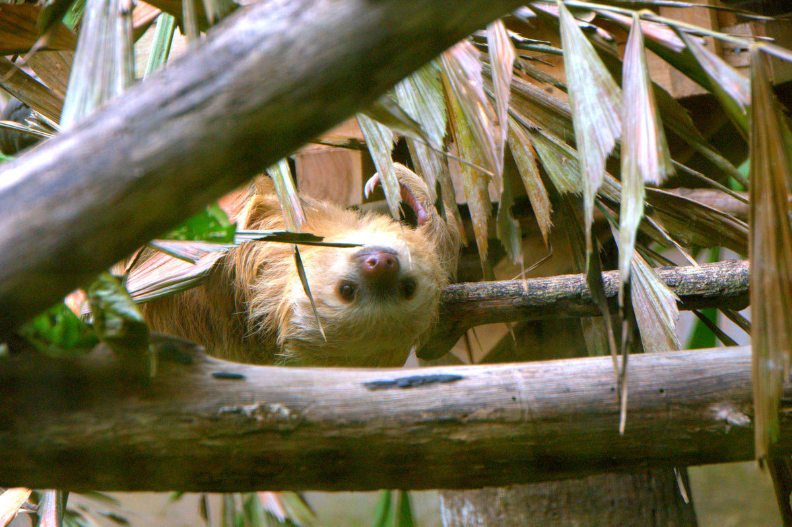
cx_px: 396
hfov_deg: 12.5
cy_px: 264
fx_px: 3628
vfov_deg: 8.3
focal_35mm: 165
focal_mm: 110
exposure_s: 1/200
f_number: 9
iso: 1600
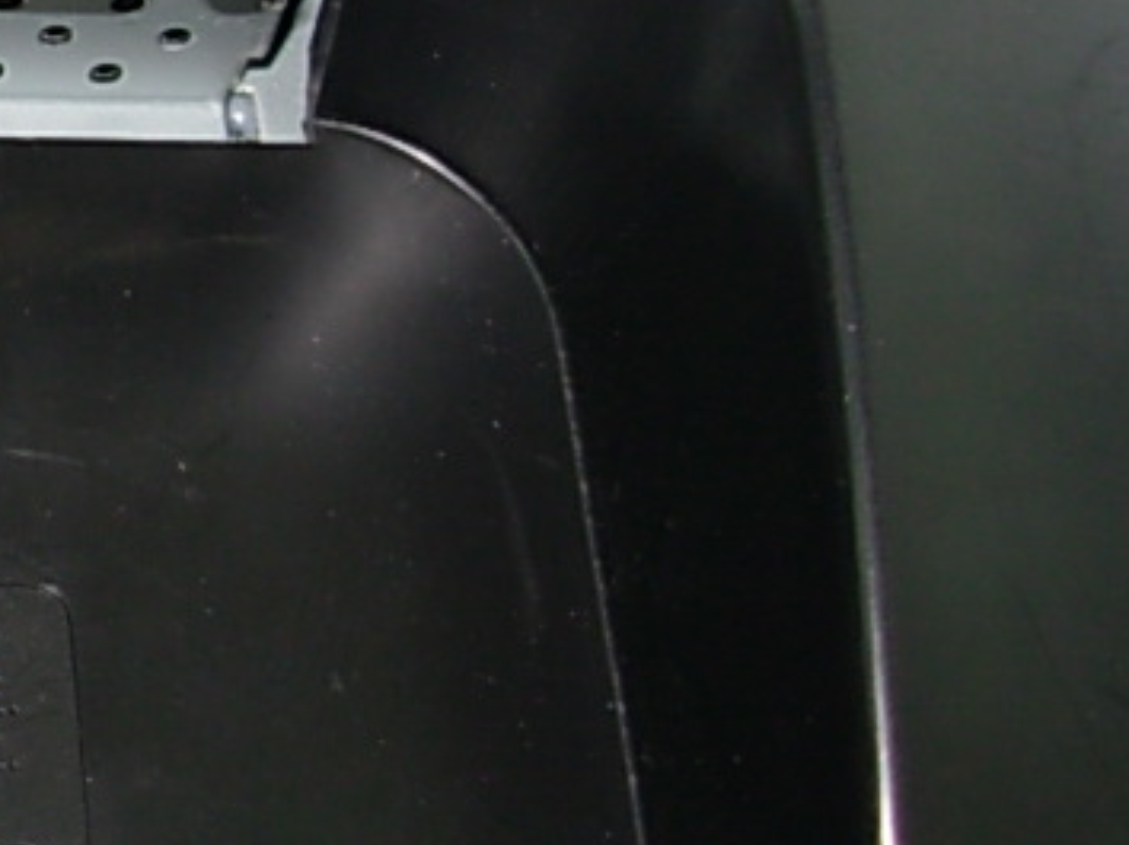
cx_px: -351
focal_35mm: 110
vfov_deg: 13.3
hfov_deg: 16.8
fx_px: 3585
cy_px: 64
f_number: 2.9
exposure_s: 1/32
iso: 50
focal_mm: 6.3
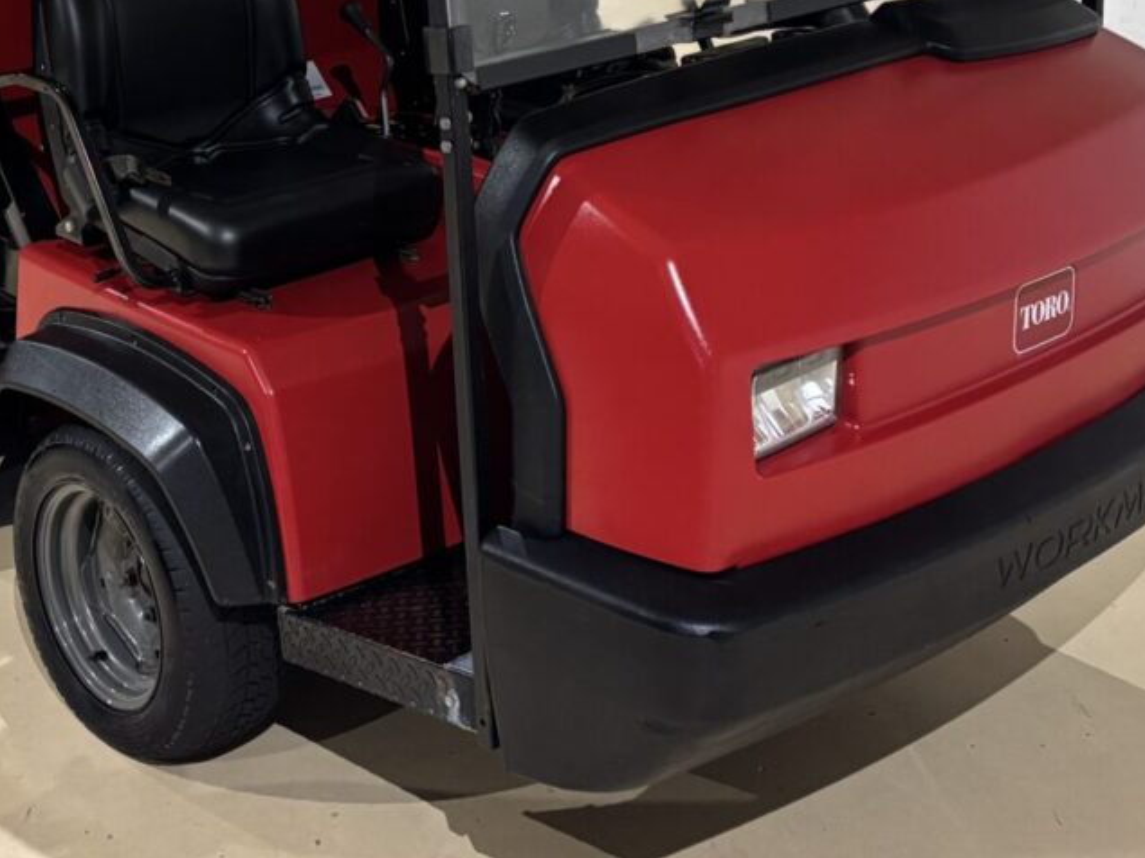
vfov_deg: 24.2
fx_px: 1951
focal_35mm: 59
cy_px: 103
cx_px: 373
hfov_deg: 32.4
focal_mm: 5.96
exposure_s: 1/60
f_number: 1.6
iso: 250
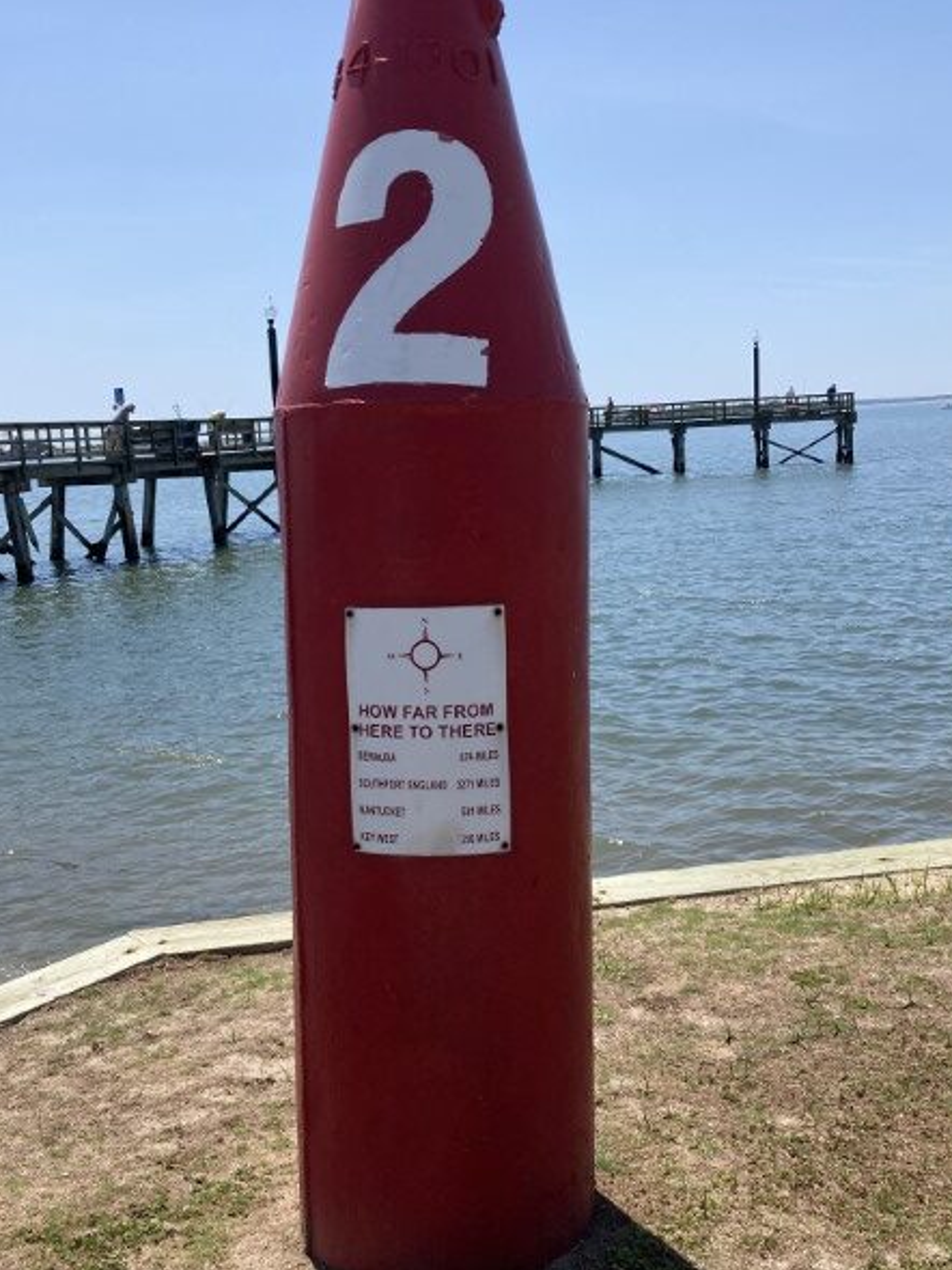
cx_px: 422
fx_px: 1393
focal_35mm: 38
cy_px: 686
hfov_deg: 37.7
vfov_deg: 48.9
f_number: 1.8
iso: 20
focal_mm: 3.99
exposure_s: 1/2525
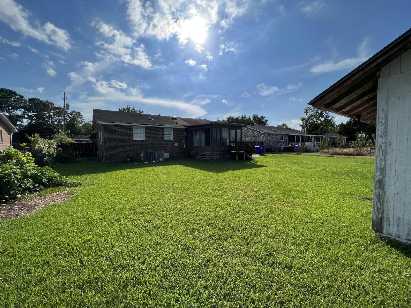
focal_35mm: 13
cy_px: 154
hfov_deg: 106.2
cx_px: 206
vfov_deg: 89.9
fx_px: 154
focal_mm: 1.57
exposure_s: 1/3311
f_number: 1.8
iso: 40
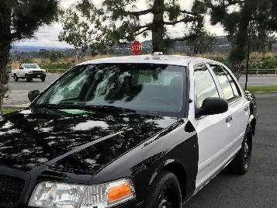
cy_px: 165
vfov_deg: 27.5
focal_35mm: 52
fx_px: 416
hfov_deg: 36.5
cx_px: 99
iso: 25
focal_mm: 4.15
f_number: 2.2
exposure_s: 1/437
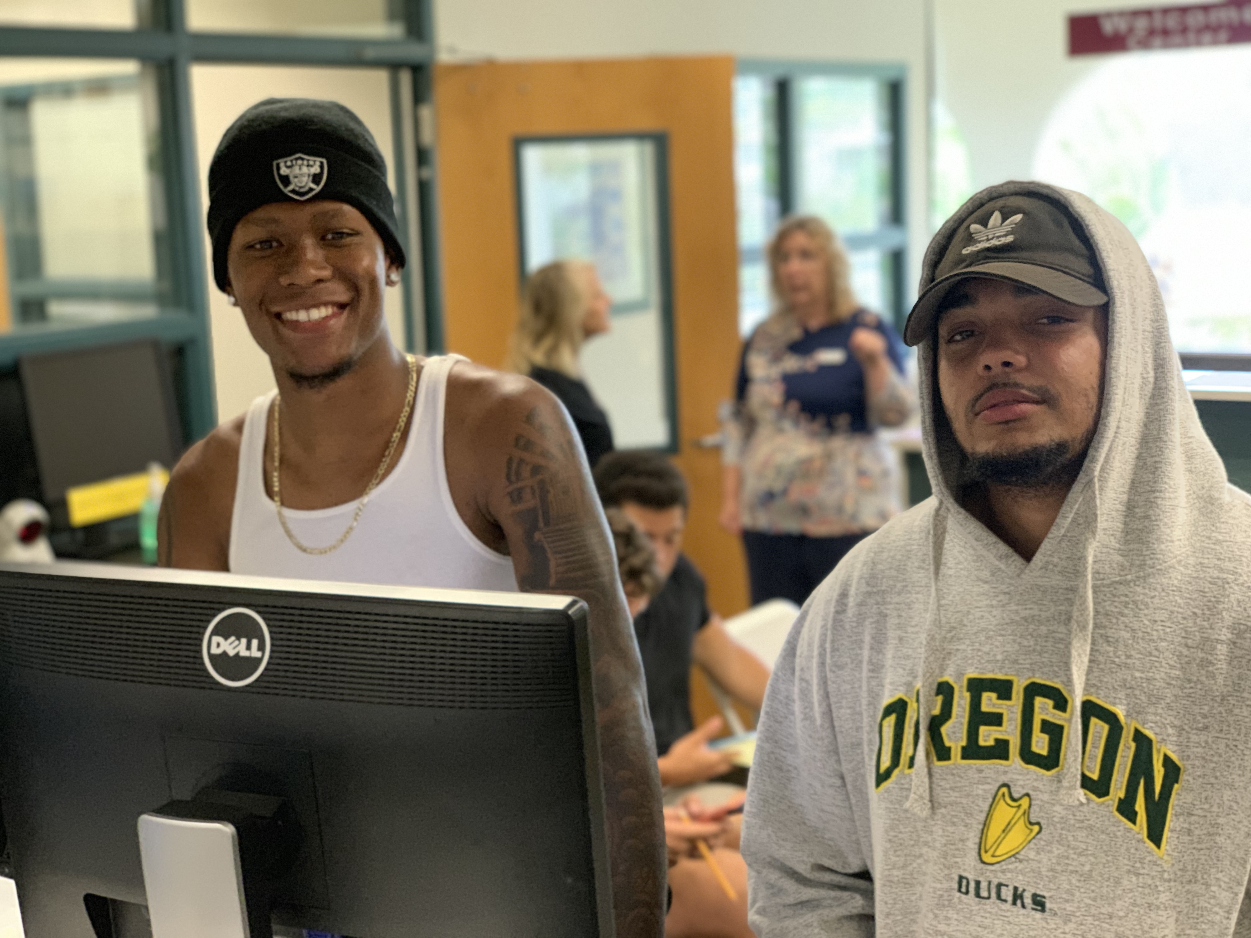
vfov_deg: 28.0
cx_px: 626
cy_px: 469
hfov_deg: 36.8
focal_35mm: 52
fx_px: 1879
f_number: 2.4
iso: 400
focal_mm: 6
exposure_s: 1/60
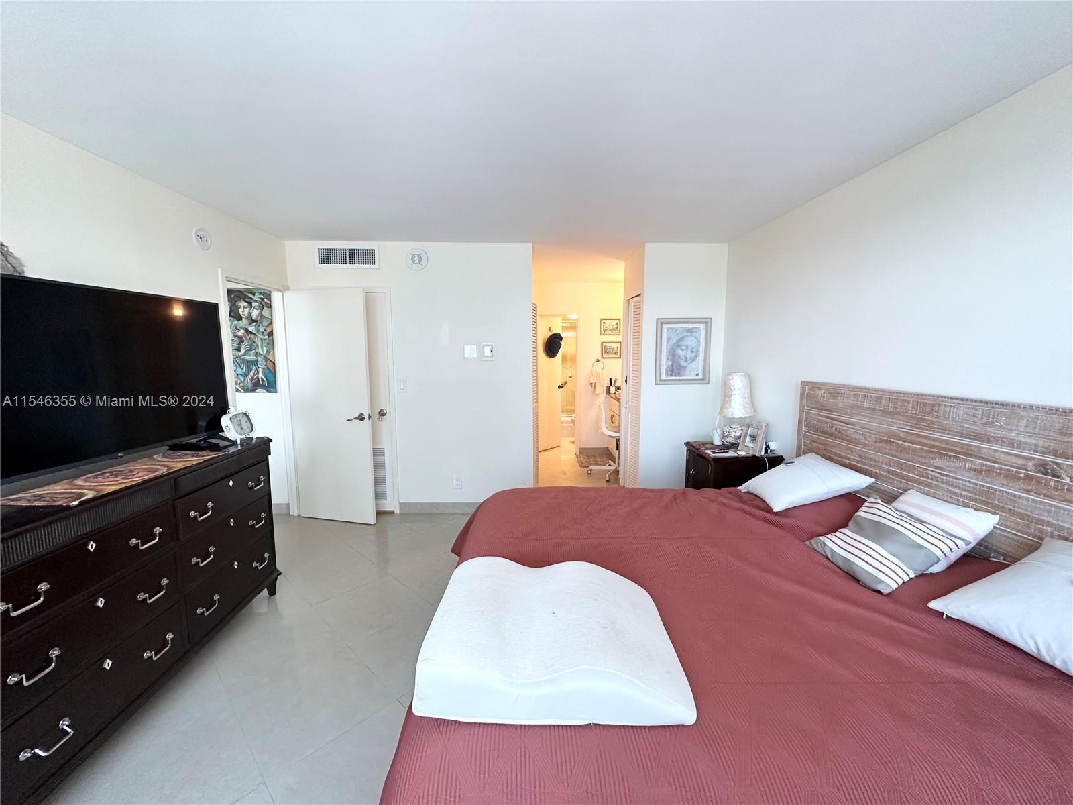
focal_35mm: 14
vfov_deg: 85.7
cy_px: 402
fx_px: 434
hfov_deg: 102.1
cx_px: 536
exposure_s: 1/60
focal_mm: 2.22
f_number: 2.2
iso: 160
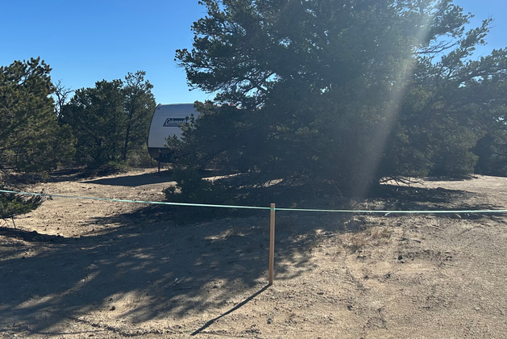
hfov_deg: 44.4
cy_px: 98
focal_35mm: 44
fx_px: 620
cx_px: 231
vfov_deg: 30.2
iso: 50
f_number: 1.5
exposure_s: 1/6579
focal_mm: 5.7
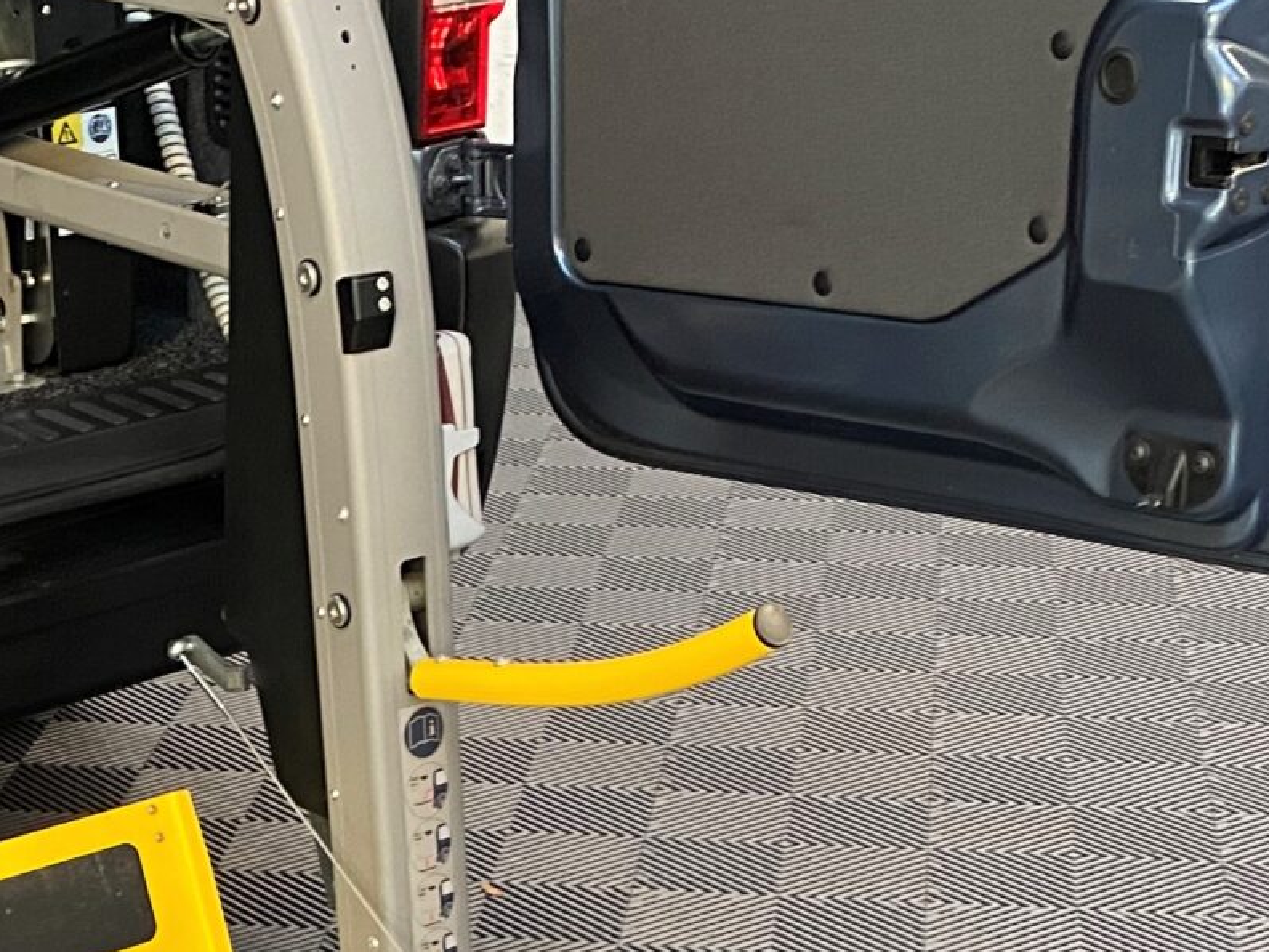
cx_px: 229
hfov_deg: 22.9
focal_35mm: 84
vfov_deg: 16.3
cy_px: 1343
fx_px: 3079
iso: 125
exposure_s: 1/50
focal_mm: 4.25
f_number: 1.8
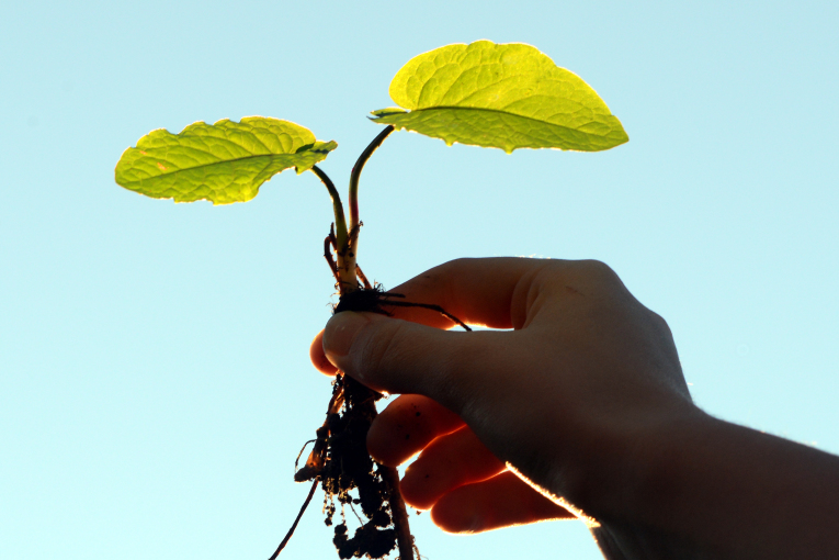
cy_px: 280
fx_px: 3146
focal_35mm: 135
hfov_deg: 15.2
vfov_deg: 10.2
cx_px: 420
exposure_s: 1/400
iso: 400
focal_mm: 135
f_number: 9
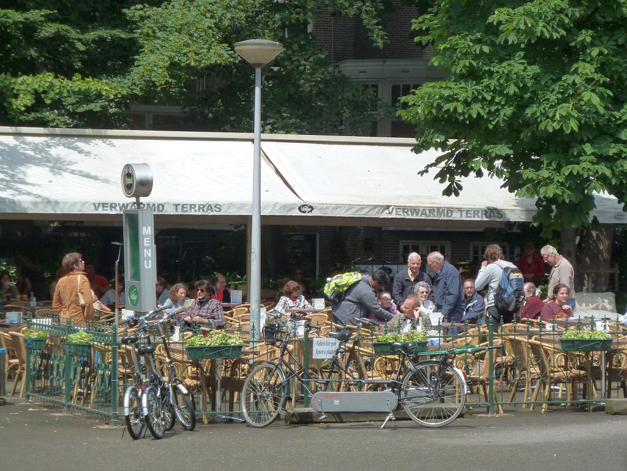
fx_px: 2862
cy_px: 236
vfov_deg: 9.4
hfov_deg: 12.5
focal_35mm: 158
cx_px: 314
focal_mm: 25.9
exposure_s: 1/400
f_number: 4.5
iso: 125
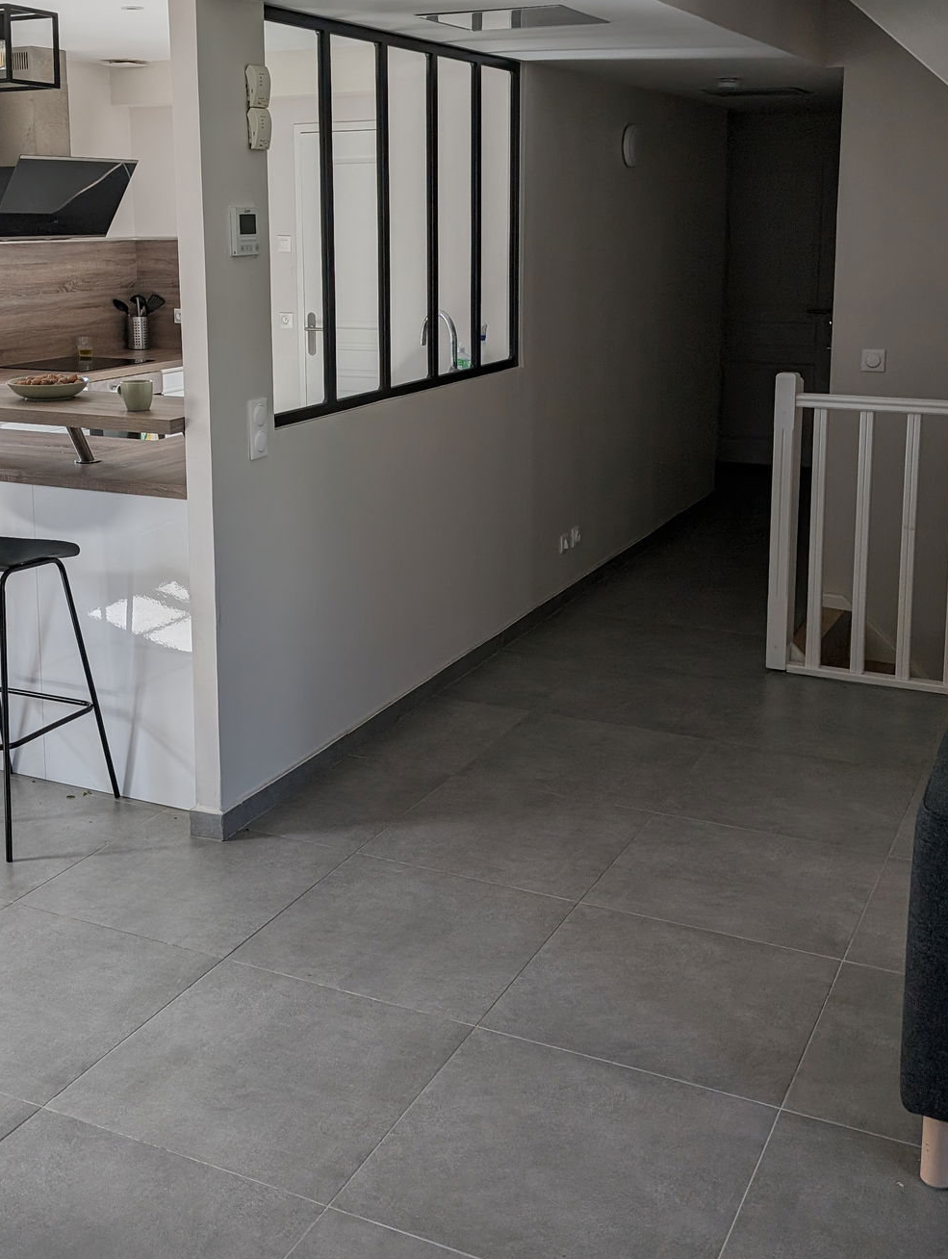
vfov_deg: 47.3
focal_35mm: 39
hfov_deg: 36.7
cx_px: 359
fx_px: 1420
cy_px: 467
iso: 24
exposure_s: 1/124
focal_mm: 6.9
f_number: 1.68
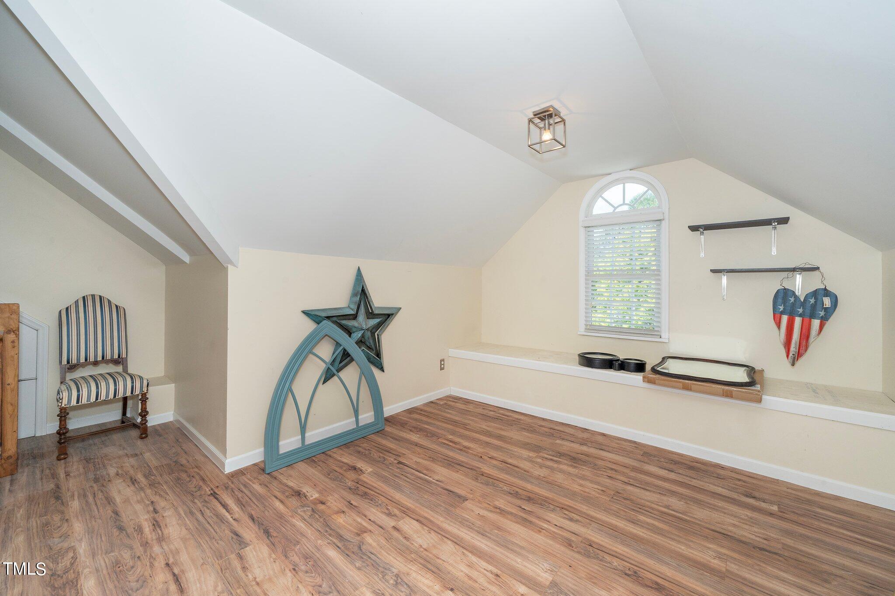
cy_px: 298
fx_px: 348
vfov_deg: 81.2
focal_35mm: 14
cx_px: 448
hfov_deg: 104.3
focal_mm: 14
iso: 640
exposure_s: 1/50
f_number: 11
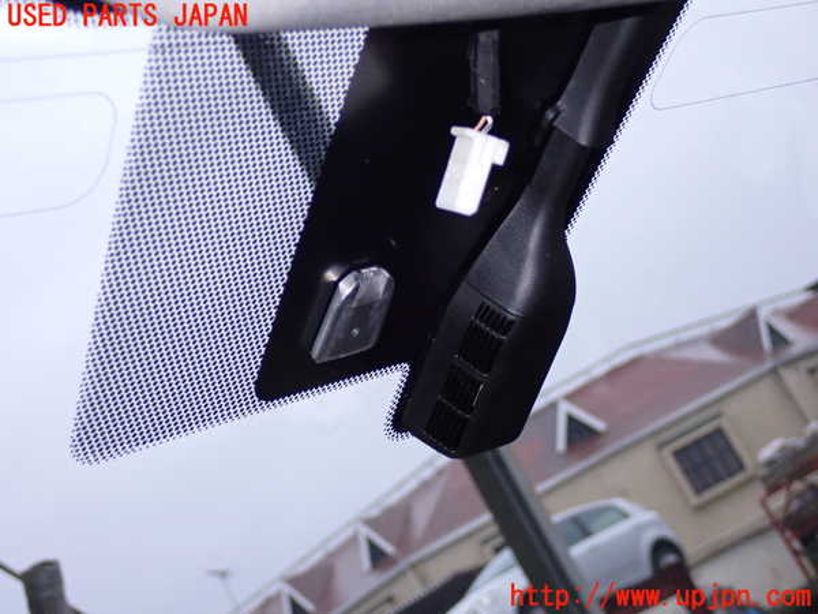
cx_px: 409
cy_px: 307
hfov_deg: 27.4
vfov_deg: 20.7
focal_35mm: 71
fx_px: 1678
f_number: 3.9
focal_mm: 12.73
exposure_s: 1/60
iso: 400
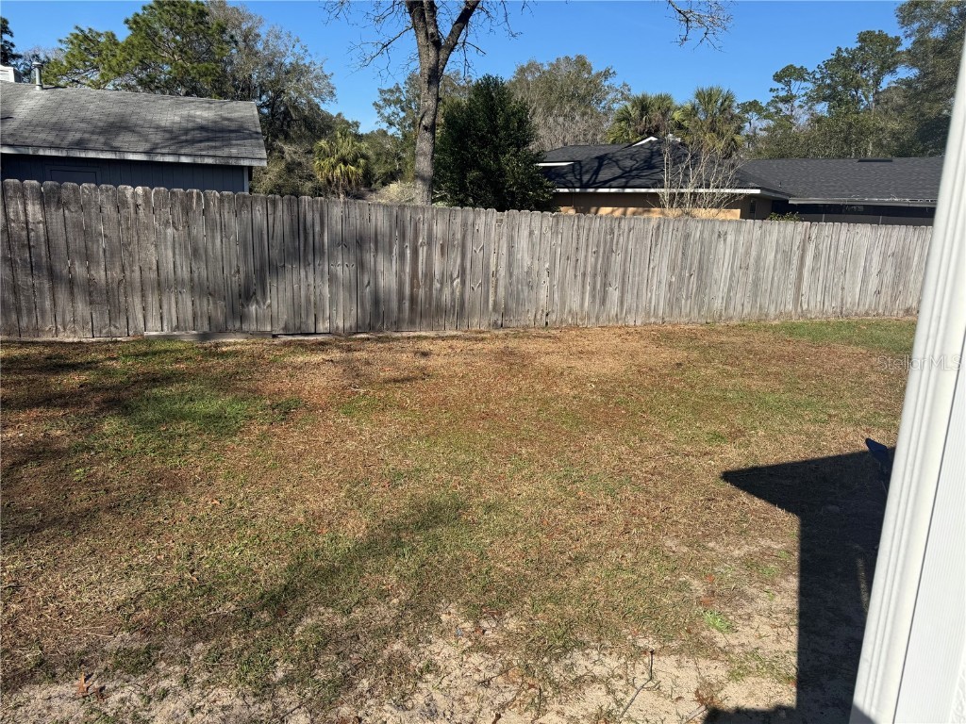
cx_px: 483
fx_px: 670
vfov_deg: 56.8
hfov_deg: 71.6
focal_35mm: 24
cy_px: 362
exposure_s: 1/4310
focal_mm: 6.76
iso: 80
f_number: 1.78
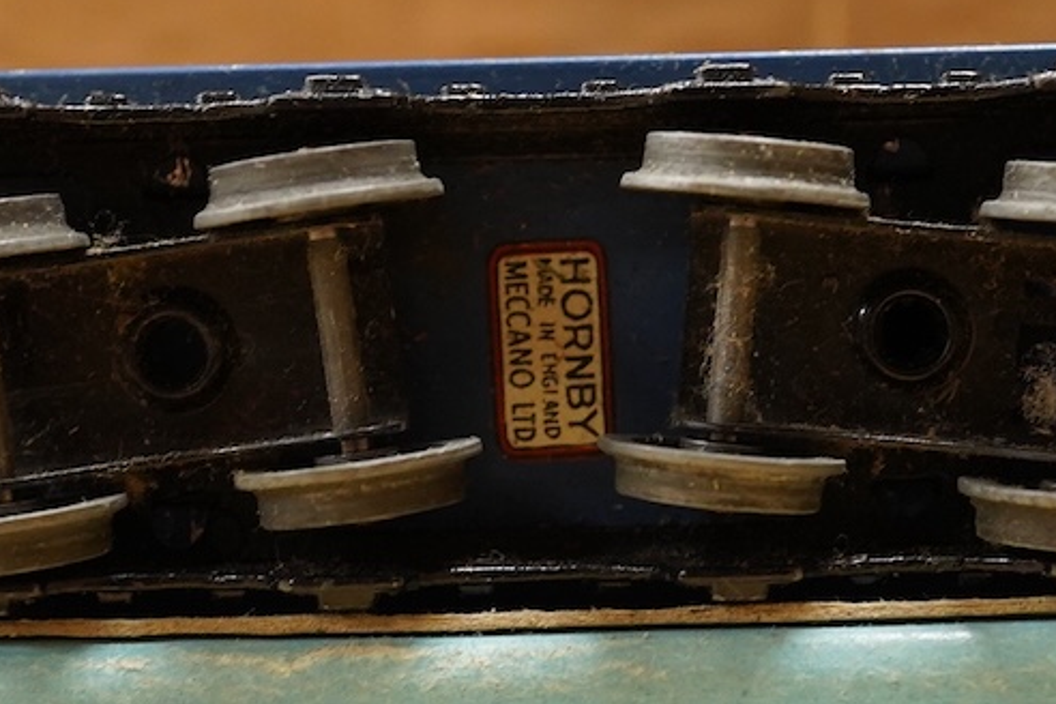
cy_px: 328
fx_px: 3021
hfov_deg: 19.8
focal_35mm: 103
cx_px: 570
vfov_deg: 13.3
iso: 2500
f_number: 8
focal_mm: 30
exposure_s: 1/80
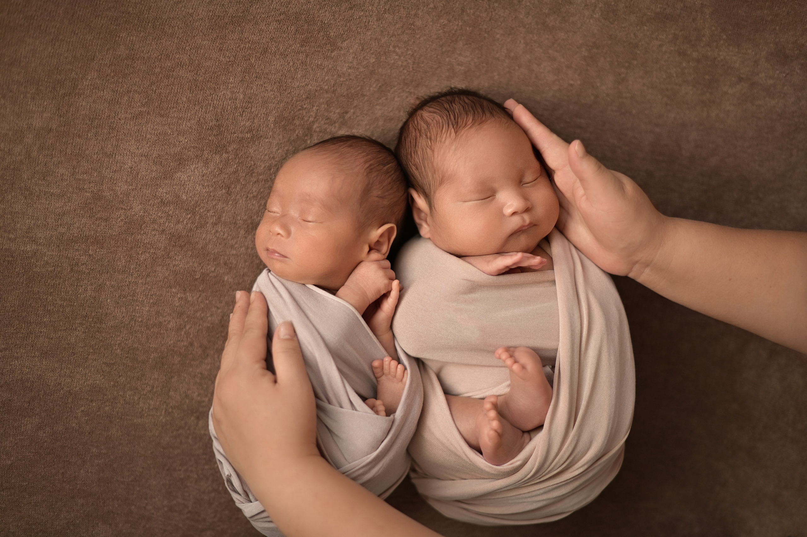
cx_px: 404
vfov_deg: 27.0
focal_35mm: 50
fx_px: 1120
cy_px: 268
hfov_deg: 39.6
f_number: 1.6
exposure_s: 1/1600
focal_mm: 50
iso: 500
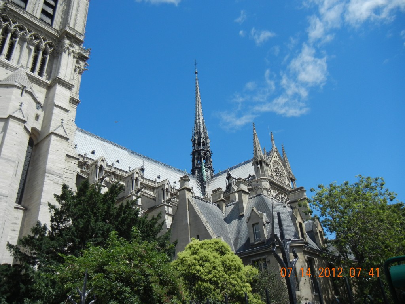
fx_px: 351
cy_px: 152
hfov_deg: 60.0
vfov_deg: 46.8
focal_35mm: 30
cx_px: 202
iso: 160
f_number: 7
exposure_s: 1/483
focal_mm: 5.4
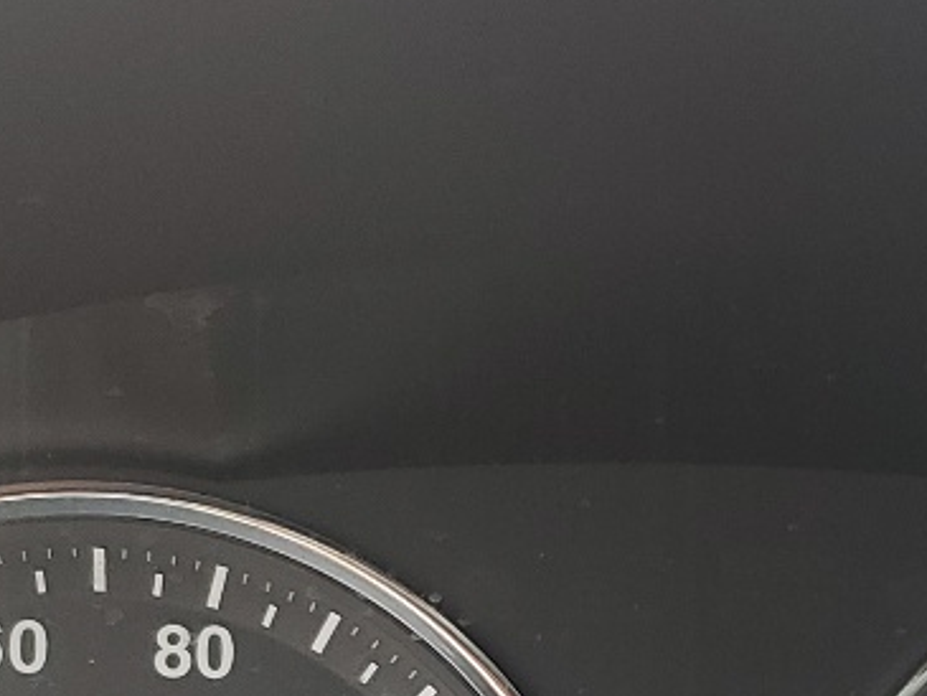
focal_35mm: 114
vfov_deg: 12.8
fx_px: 3054
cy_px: 775
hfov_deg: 17.2
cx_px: 655
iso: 50
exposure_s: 1/169
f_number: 1.5
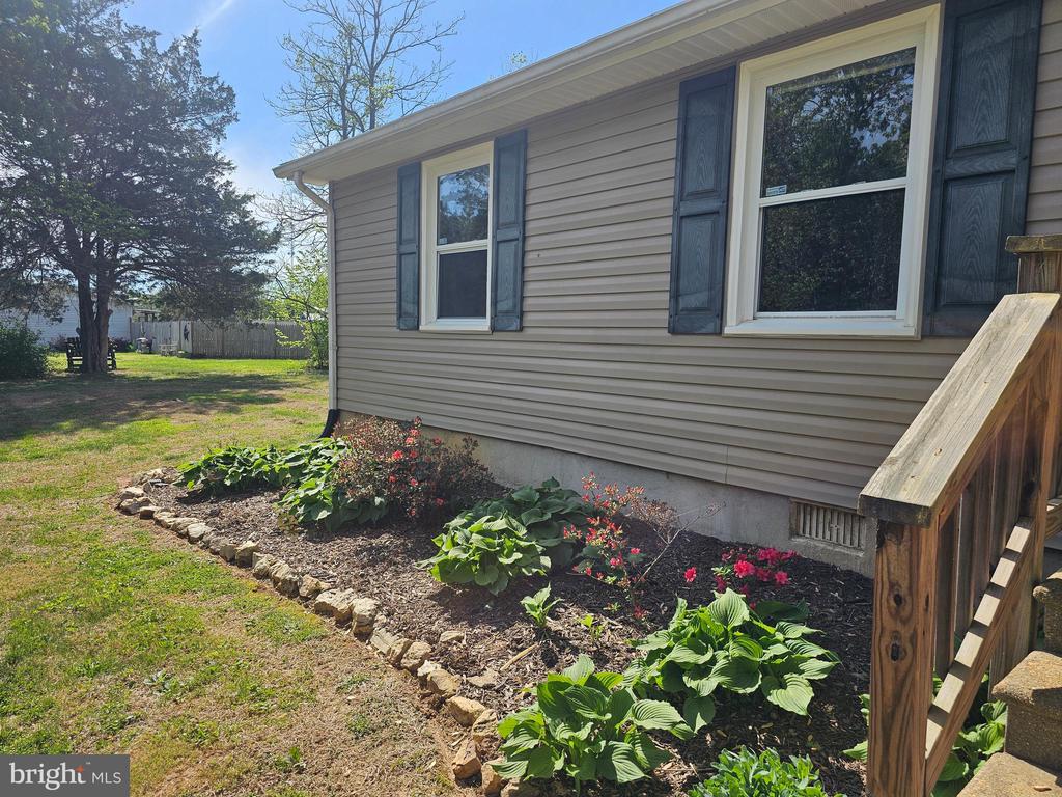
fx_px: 706
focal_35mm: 23
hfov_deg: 73.9
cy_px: 398
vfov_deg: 58.9
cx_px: 531
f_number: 1.7
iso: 10
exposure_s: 1/563
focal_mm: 6.3
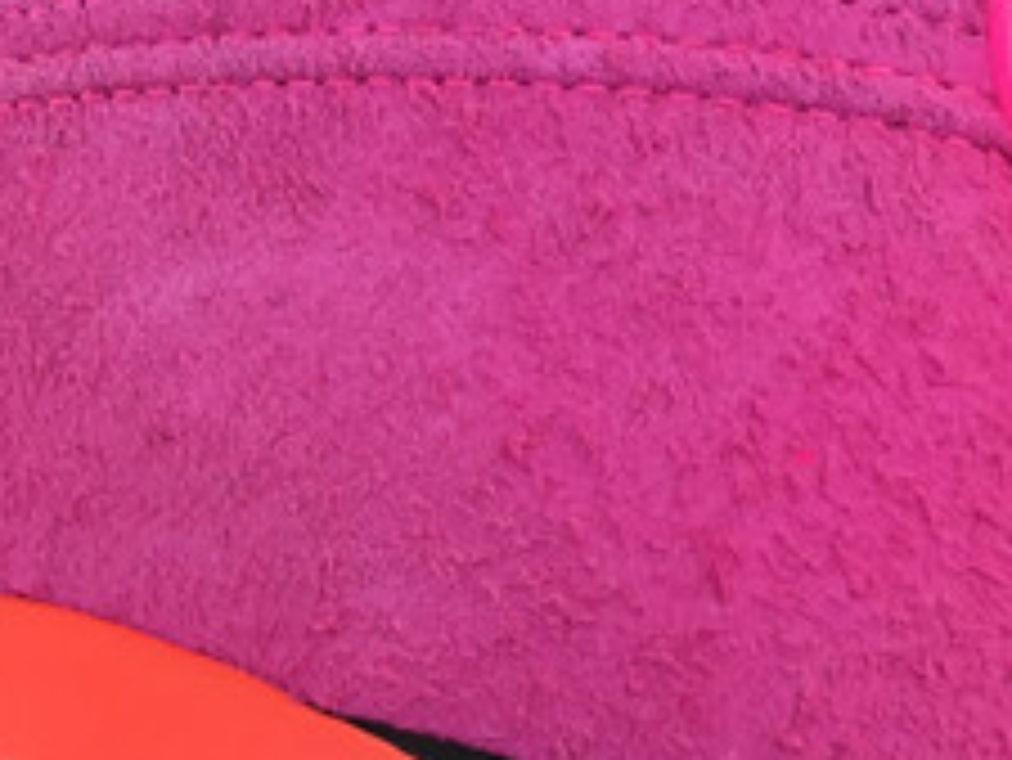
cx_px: -193
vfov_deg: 11.9
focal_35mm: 124
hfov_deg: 15.3
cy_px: 560
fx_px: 3627
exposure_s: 1/277
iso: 25
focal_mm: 3.3
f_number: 2.4
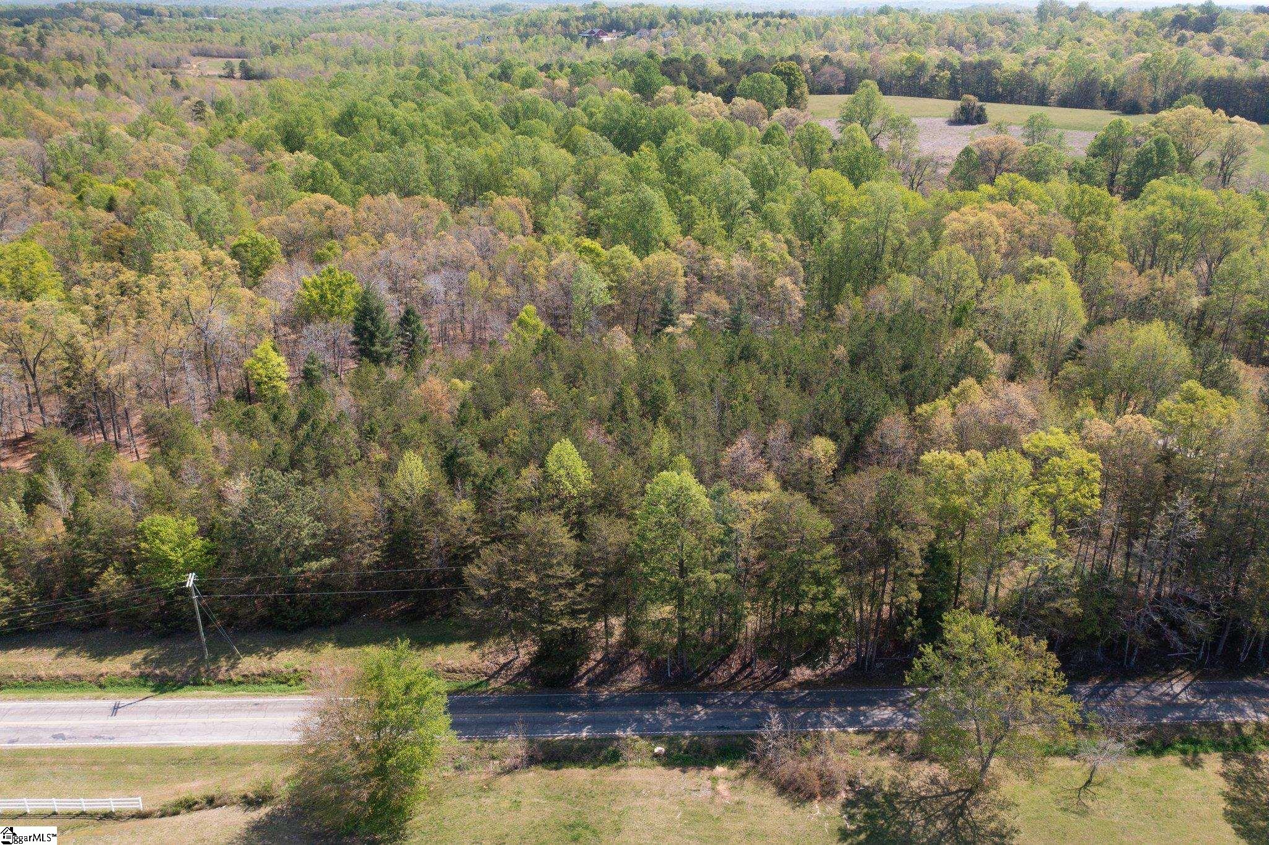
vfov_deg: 46.4
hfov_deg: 65.5
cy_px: 422
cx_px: 634
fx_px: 987
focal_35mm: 28
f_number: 2.8
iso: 100
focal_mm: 10.26
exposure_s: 1/320
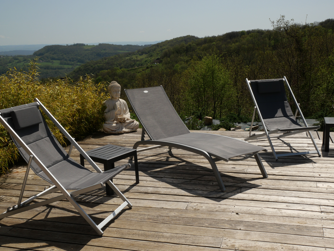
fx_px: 405
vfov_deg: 34.3
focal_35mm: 42
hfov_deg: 44.8
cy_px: 126
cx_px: 167
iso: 200
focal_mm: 21
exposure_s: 1/400
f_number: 13
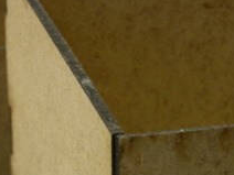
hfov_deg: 12.8
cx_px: 68
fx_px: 1041
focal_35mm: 154
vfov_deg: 9.5
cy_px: 219
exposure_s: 1/8
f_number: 3.7
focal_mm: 10.99
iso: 200
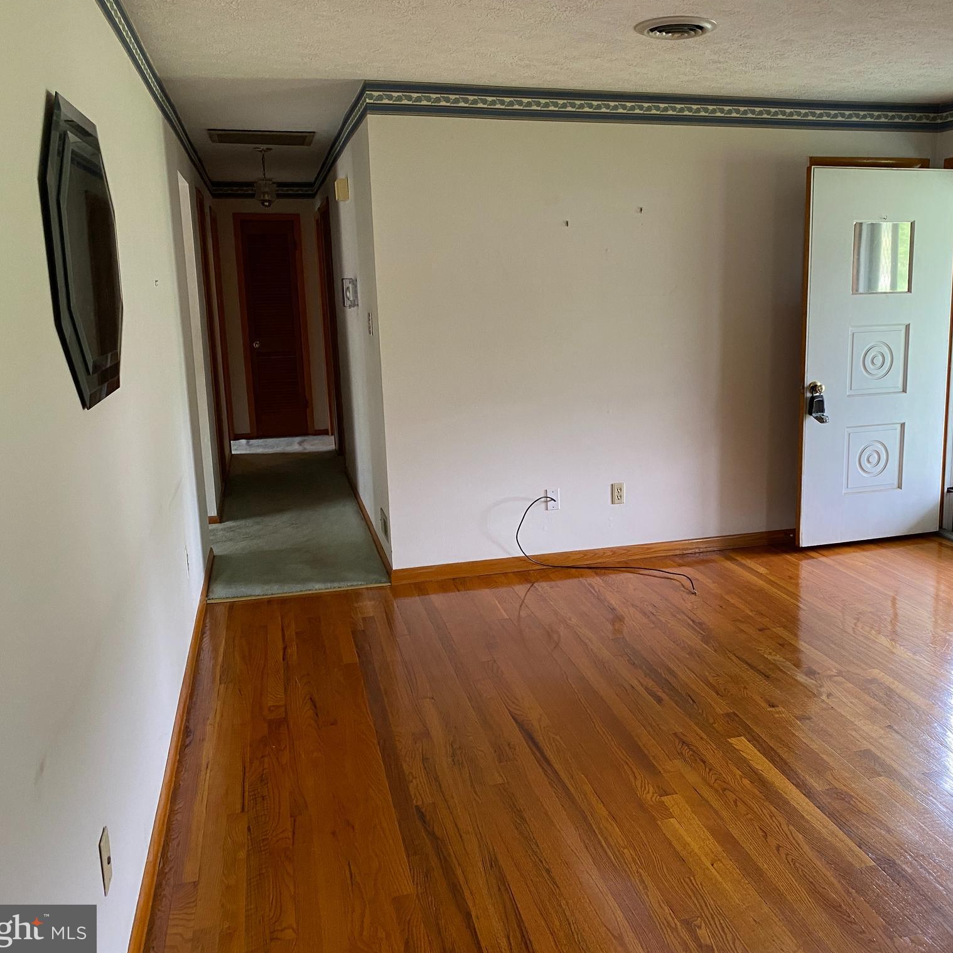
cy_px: 474
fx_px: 966
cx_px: 583
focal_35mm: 31
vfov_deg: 52.5
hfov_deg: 52.1
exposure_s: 1/60
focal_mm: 4.25
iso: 200
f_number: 1.8
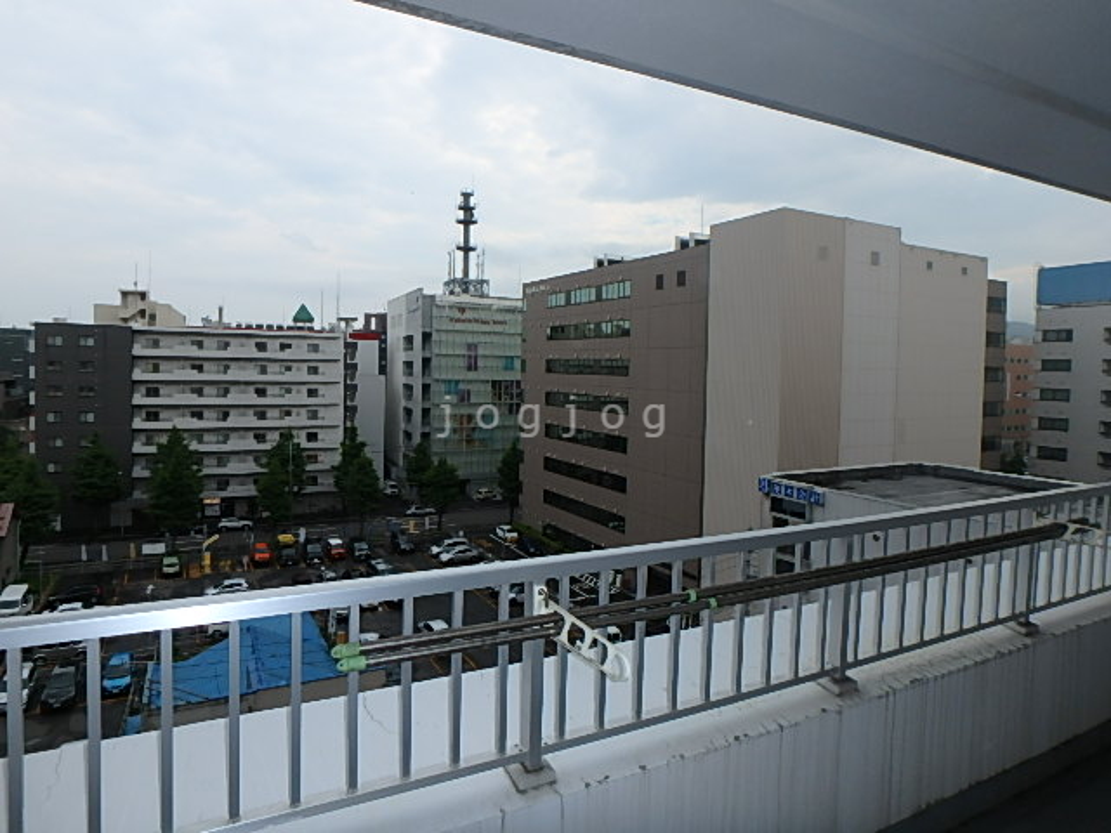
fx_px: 674
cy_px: 416
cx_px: 556
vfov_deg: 63.4
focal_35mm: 21
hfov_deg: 79.0
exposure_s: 1/800
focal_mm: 3.7
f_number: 3.5
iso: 125
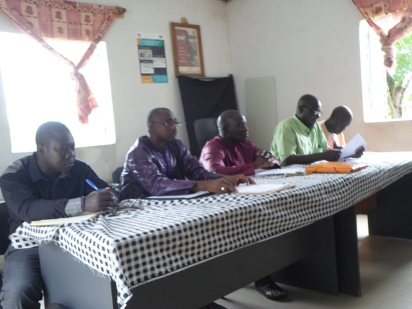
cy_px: 154
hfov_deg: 51.4
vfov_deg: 39.7
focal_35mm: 36
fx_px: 428
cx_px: 206
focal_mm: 6.5
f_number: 3
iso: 120
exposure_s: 1/45
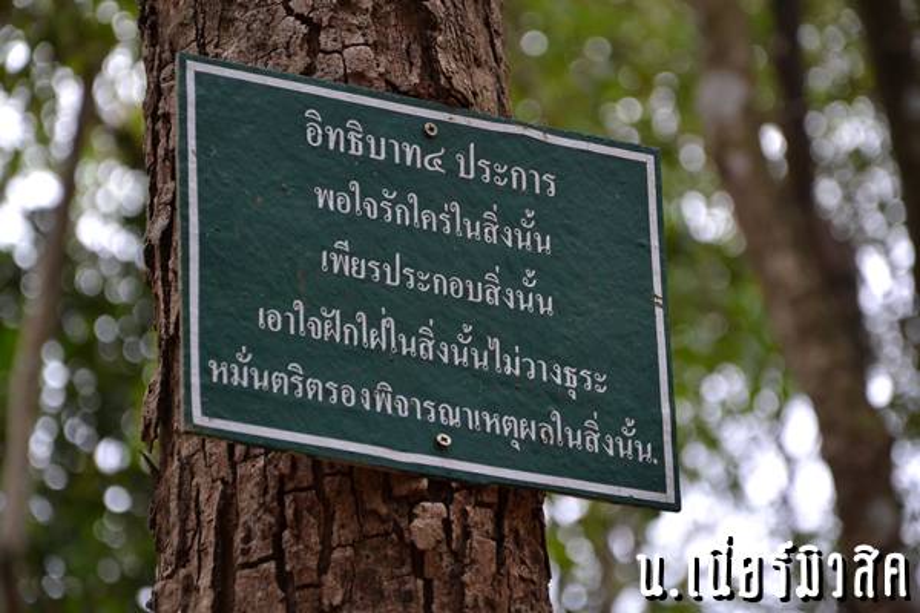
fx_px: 4025
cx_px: 460
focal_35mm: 158
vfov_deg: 8.7
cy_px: 306
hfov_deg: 13.0
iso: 1000
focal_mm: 105
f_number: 5.6
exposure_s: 1/500
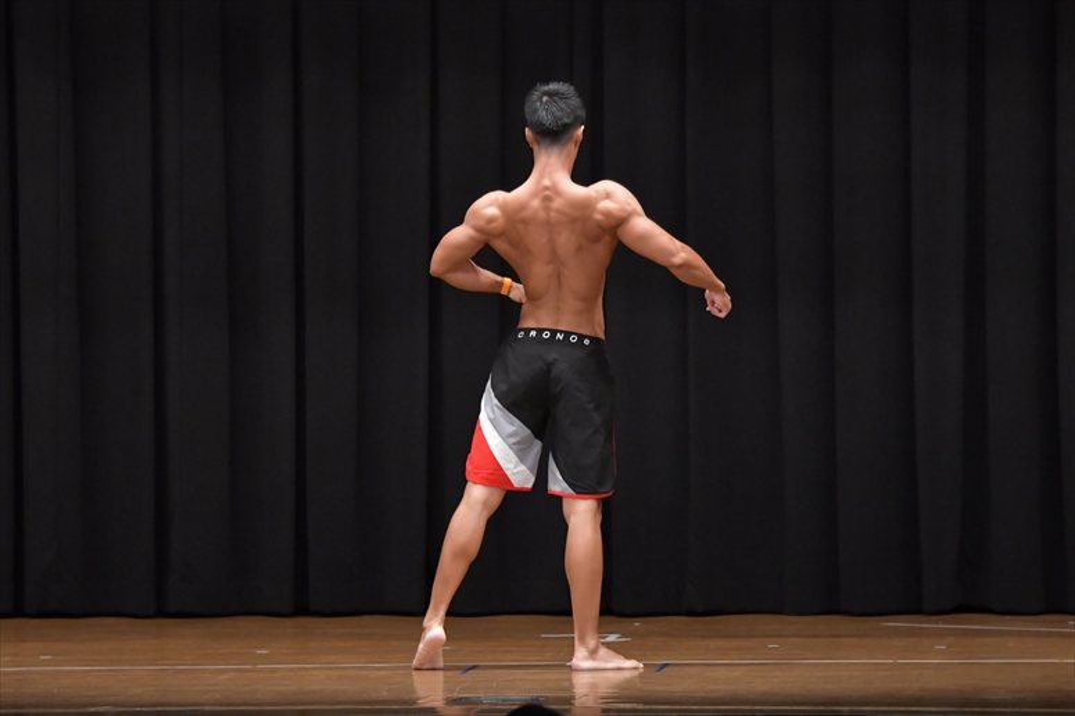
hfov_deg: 9.5
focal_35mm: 217
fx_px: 6477
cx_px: 538
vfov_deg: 6.3
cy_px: 358
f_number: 5.6
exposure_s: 1/400
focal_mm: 145
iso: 6400
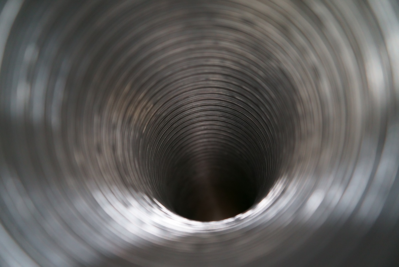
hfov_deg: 65.4
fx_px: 311
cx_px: 200
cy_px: 134
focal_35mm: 28
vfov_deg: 46.5
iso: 2500
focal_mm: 28
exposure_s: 1/60
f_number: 3.5
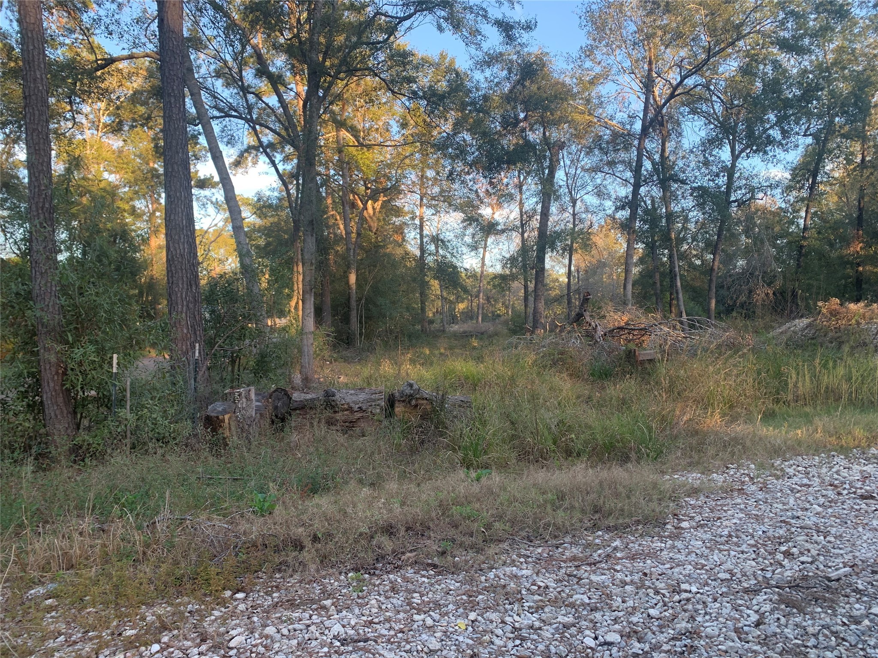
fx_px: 659
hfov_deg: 67.3
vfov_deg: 53.1
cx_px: 439
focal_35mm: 26
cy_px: 329
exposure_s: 1/122
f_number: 1.8
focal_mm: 4.25
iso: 25
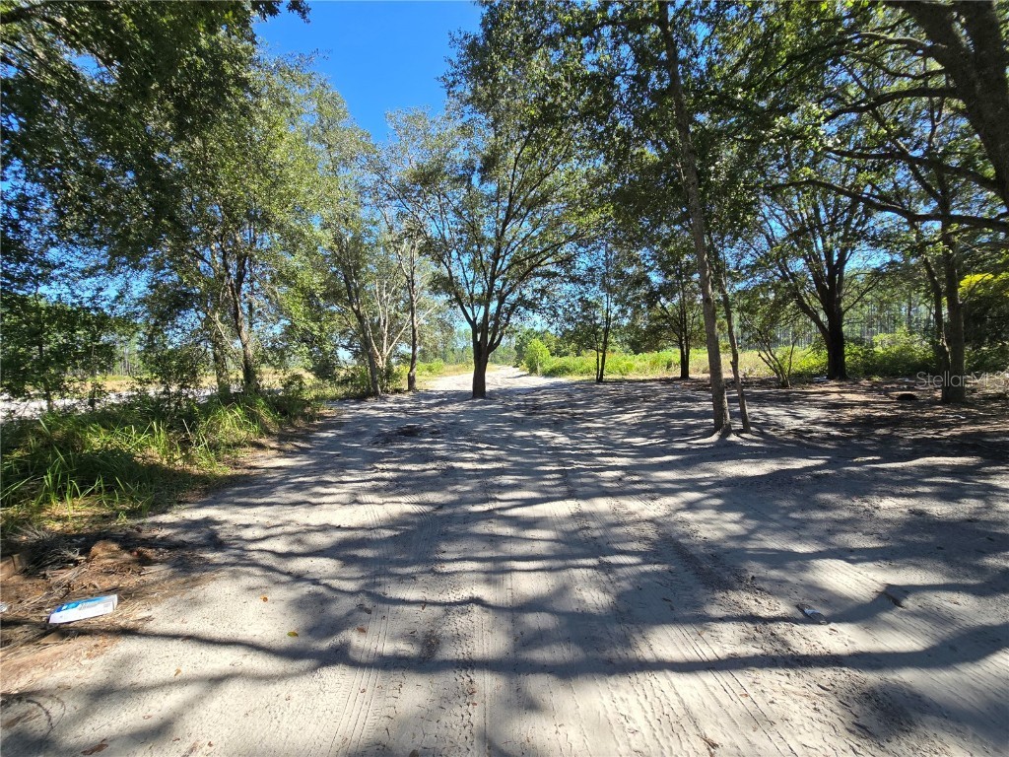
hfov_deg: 106.2
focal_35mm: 13
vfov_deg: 89.9
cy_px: 378
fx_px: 379
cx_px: 504
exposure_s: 1/794
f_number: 2.2
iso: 50
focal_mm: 2.2
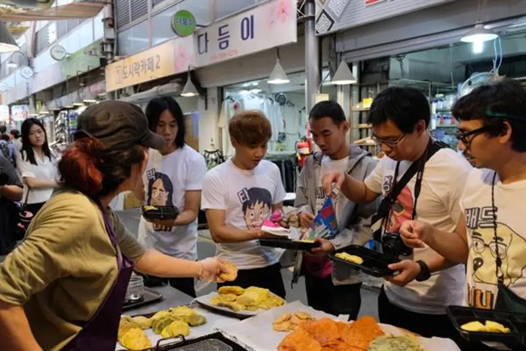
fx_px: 482
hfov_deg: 57.2
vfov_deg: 40.0
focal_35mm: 33
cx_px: 263
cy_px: 176
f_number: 4
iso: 1600
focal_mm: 22.2
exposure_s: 1/125
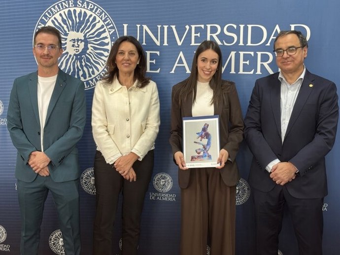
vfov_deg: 28.0
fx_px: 511
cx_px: 170
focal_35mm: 52
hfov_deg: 36.8
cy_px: 128
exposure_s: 1/50
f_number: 1.6
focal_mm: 5.96
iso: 80
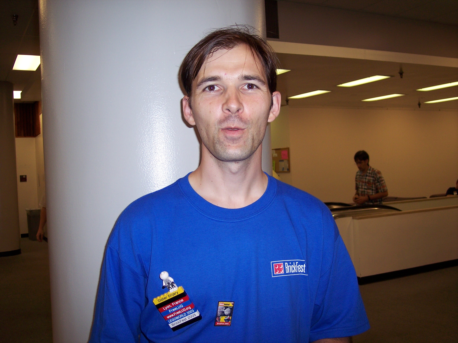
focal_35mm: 39
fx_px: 516
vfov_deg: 36.8
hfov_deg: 47.9
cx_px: 229
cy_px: 172
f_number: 2.8
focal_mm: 8
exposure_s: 1/60
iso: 100
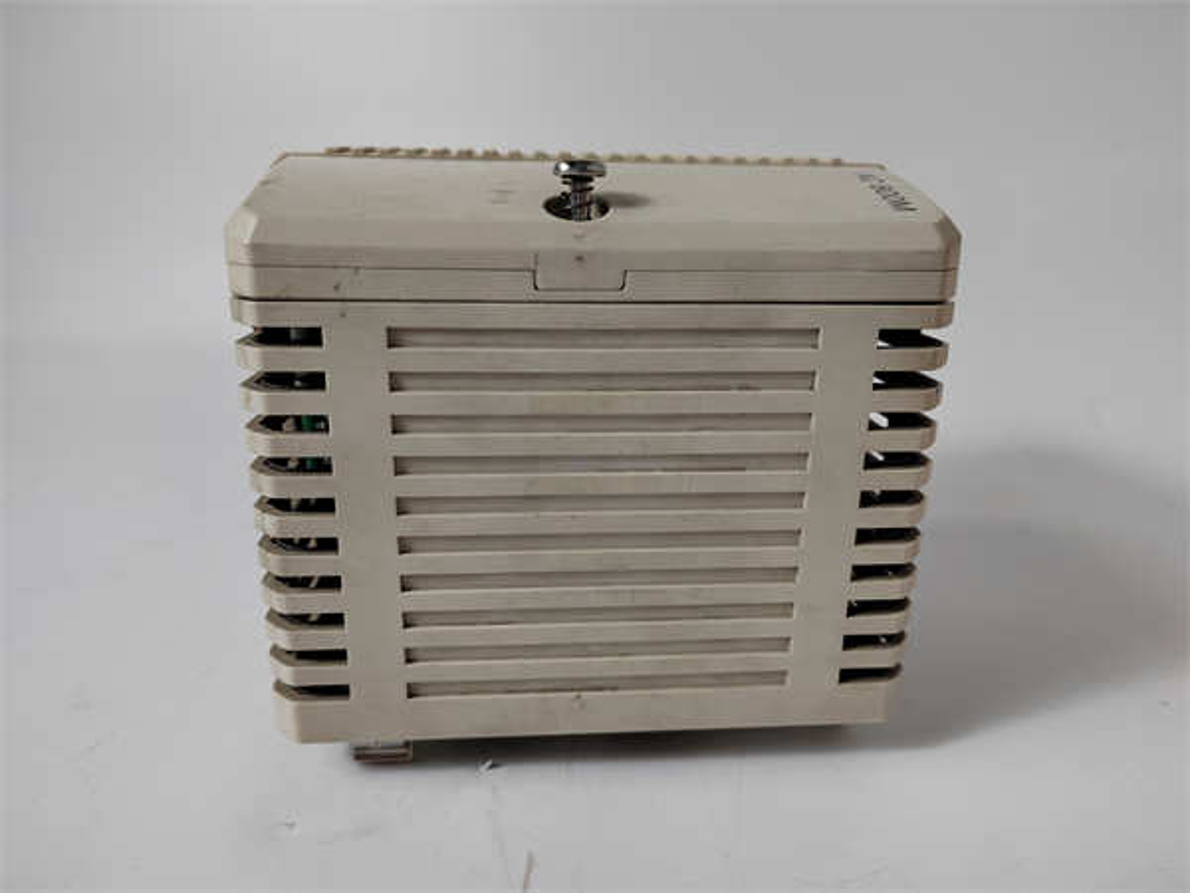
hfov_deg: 73.9
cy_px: 446
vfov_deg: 58.9
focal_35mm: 23
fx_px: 791
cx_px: 595
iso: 397
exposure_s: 1/100
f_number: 1.9
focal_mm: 5.52
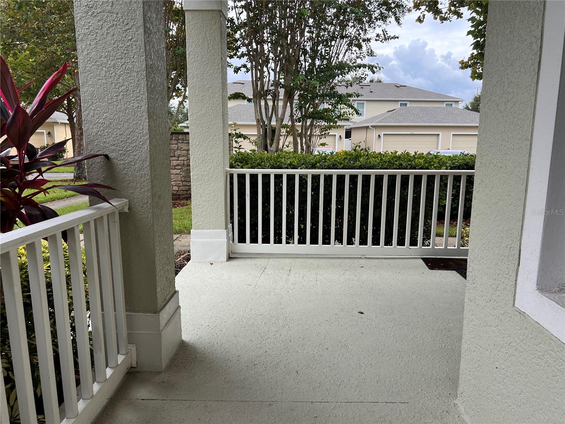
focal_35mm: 26
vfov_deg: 53.1
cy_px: 212
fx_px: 424
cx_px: 282
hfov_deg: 67.3
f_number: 1.5
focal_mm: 5.7
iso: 50
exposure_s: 1/1079
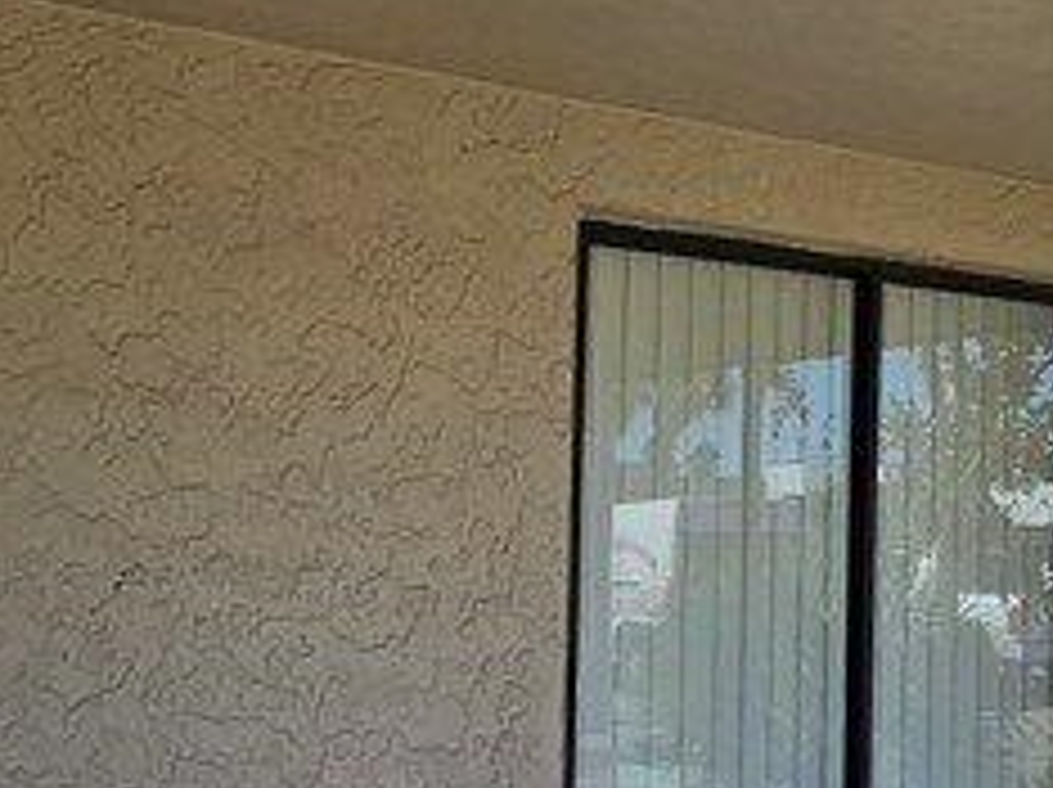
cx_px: 1030
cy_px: 522
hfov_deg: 31.5
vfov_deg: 25.5
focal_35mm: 57
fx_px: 1732
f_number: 2.2
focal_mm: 2.2
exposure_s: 1/645
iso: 50
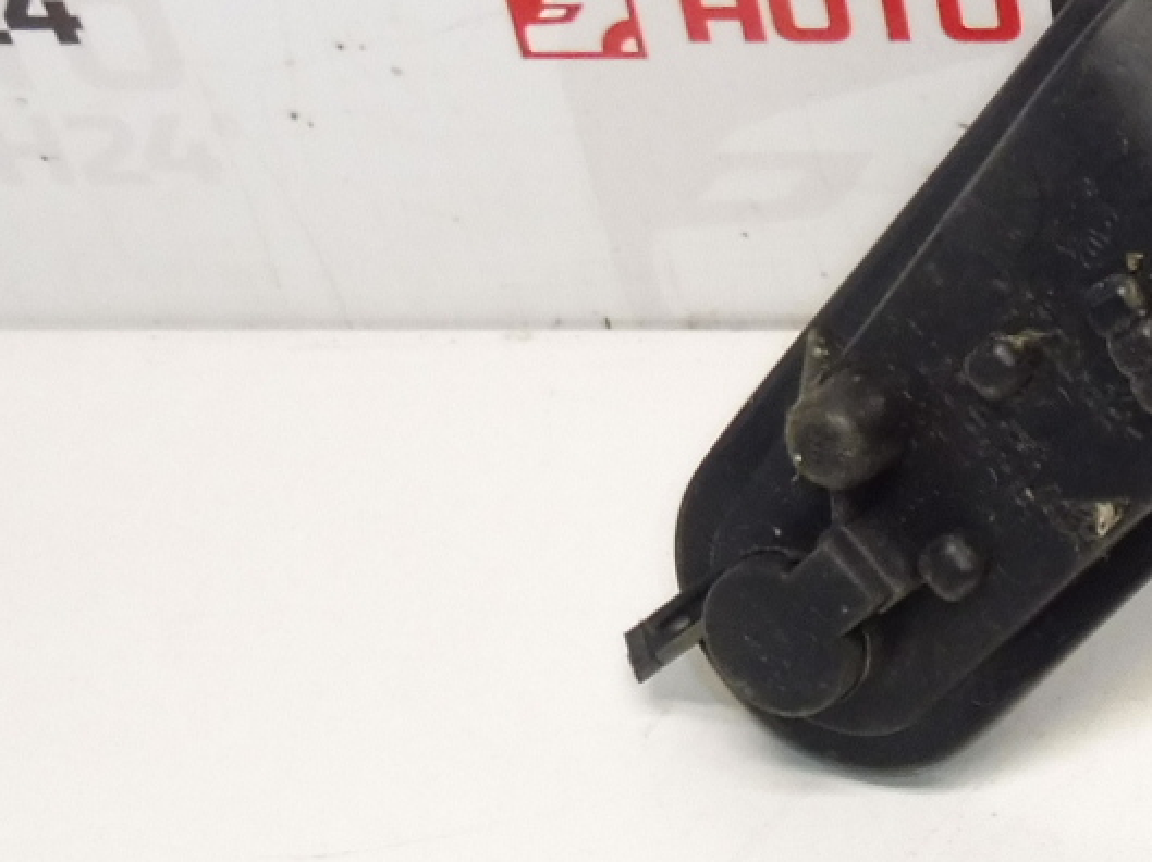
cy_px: 836
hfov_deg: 19.5
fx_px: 3093
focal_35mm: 93
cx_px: 1481
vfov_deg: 15.6
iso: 200
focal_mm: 4.3
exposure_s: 1/100
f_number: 3.5
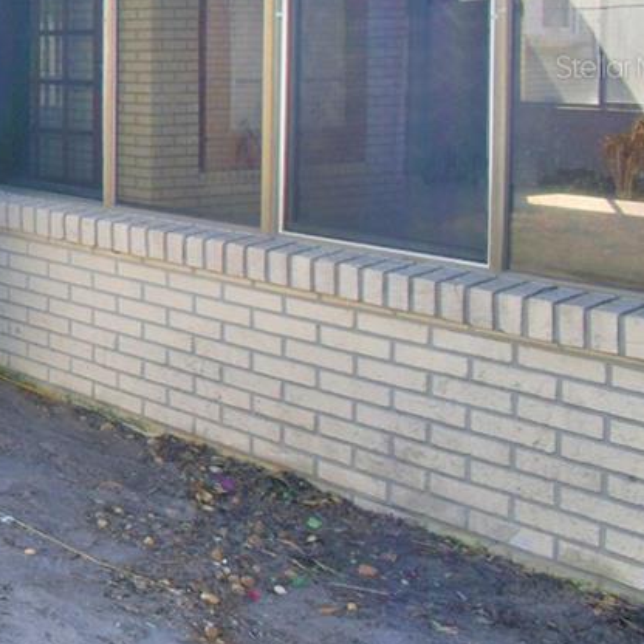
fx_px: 1031
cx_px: -545
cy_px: 67
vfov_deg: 32.9
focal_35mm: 49
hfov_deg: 21.2
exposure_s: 1/250
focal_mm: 10
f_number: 10
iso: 100
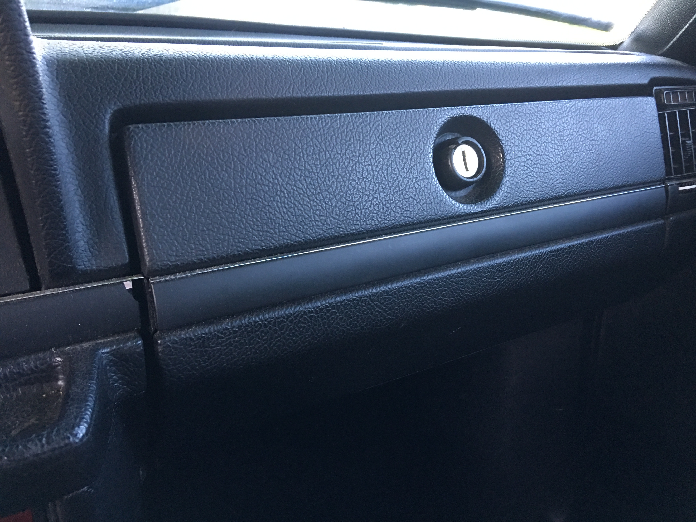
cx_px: 348
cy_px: 261
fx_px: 583
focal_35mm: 29
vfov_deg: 48.2
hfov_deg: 61.7
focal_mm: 4.15
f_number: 2.2
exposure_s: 1/15
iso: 80
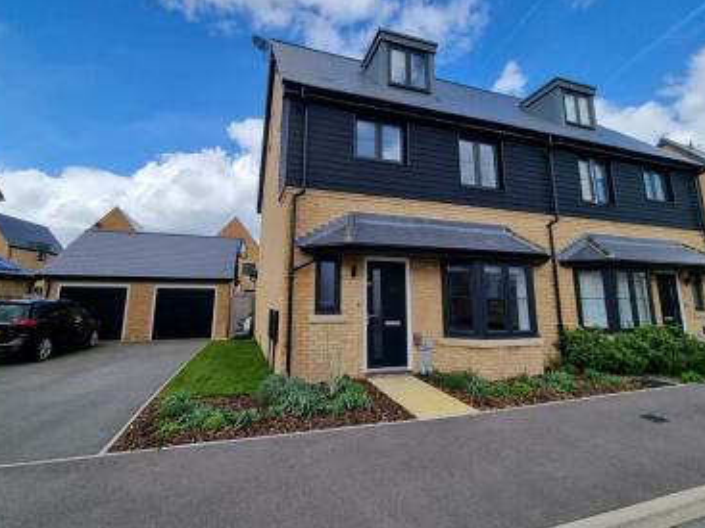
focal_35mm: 15
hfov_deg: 98.2
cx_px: 351
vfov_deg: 81.4
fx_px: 305
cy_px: 235
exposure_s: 1/1204
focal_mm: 2.2
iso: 50
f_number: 2.2
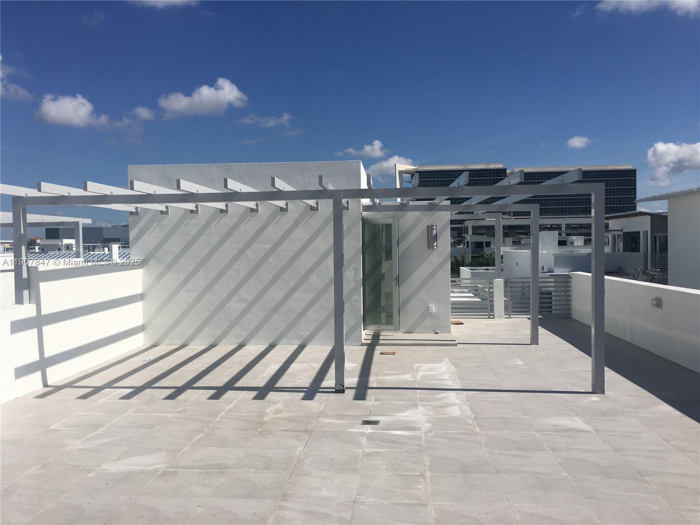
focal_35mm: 29
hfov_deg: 61.7
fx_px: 586
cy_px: 262
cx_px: 350
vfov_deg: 48.2
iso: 25
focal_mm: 4.15
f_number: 2.2
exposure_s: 1/3663
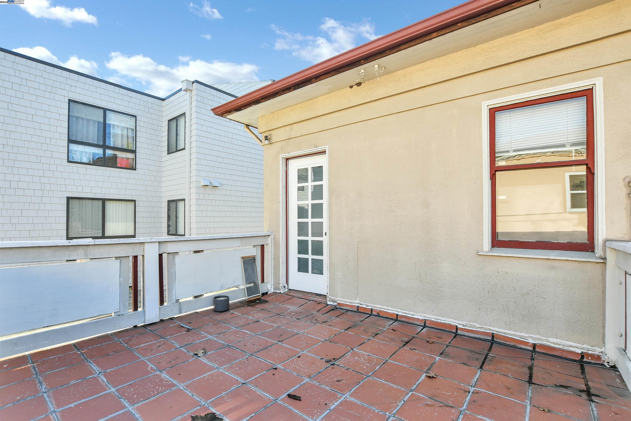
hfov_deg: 100.4
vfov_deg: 77.3
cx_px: 316
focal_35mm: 15
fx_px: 263
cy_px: 210
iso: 200
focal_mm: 10
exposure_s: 1/200
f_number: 4.5
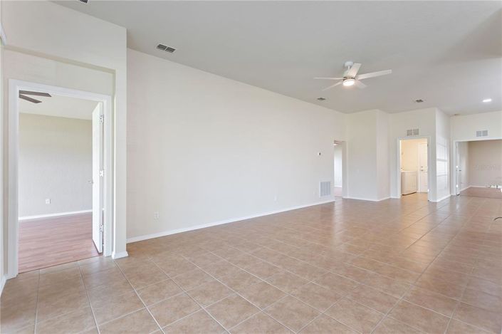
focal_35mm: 15
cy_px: 167
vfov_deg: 77.2
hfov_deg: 100.4
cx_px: 251
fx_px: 209
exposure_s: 1/6
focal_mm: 10
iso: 100
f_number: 4
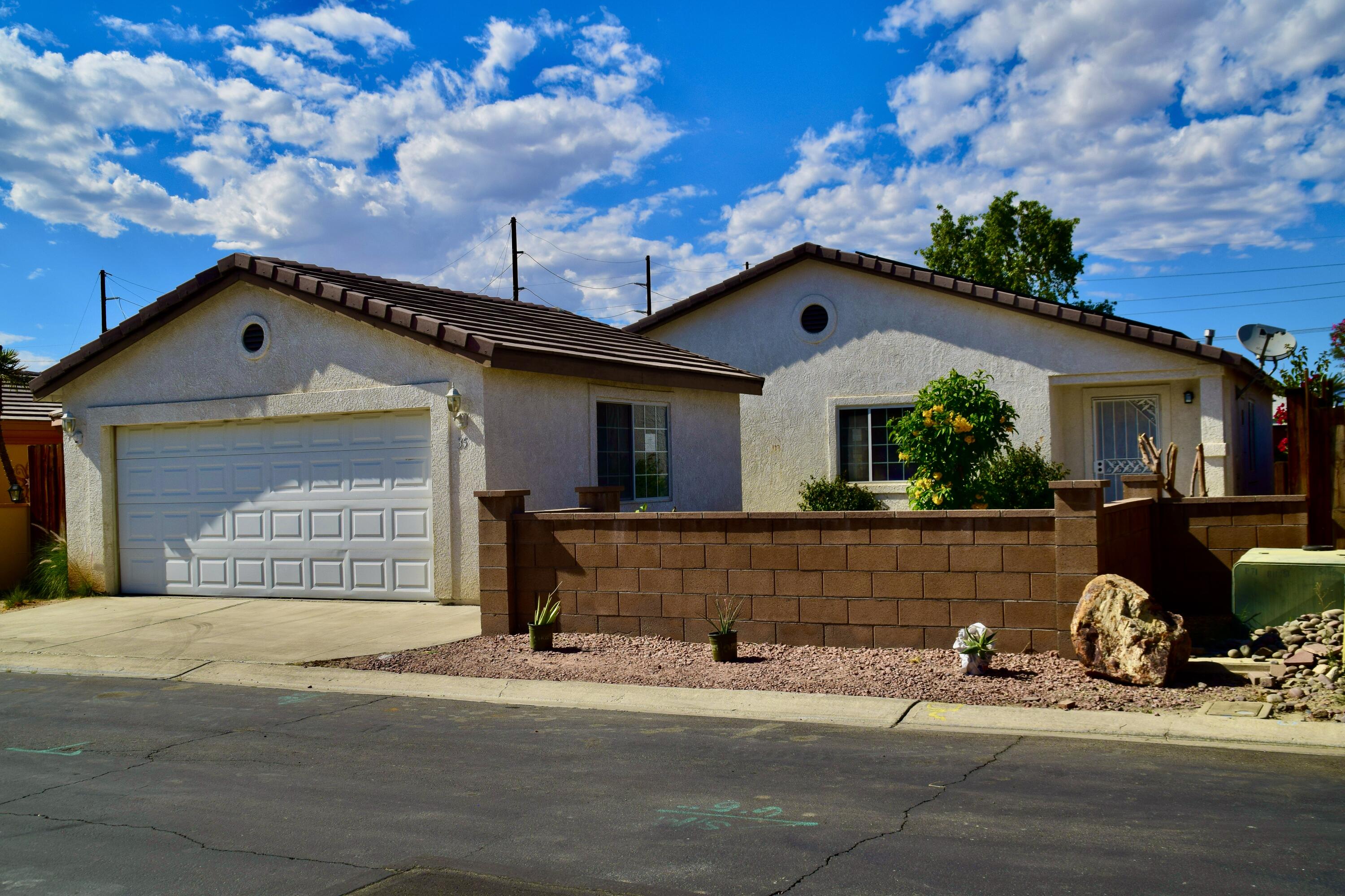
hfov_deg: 51.3
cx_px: 672
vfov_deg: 35.5
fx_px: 1401
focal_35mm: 38
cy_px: 448
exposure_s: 1/640
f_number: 11
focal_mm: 25
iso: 200
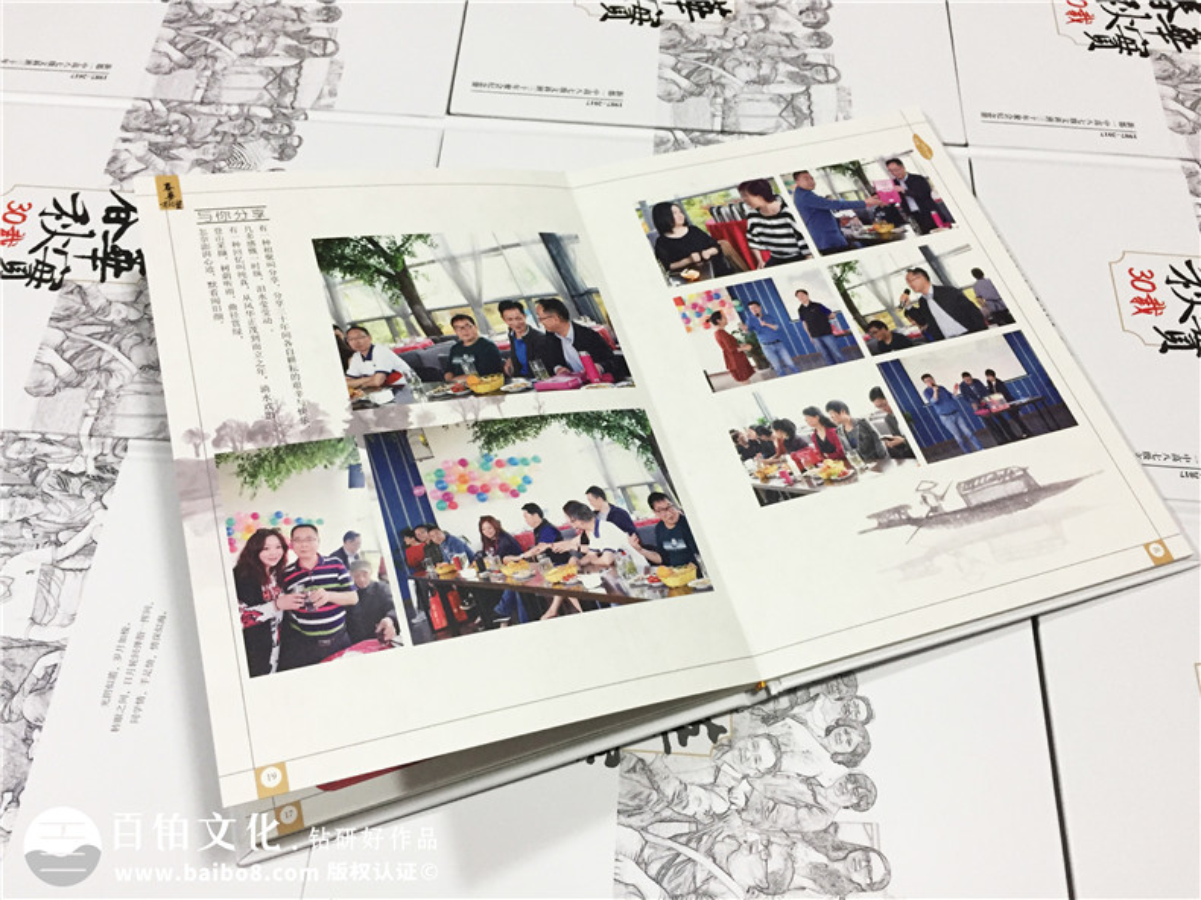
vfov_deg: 48.2
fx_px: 1006
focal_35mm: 29
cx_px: 600
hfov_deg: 61.7
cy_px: 450
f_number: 2.2
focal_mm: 4.15
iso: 200
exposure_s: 1/33
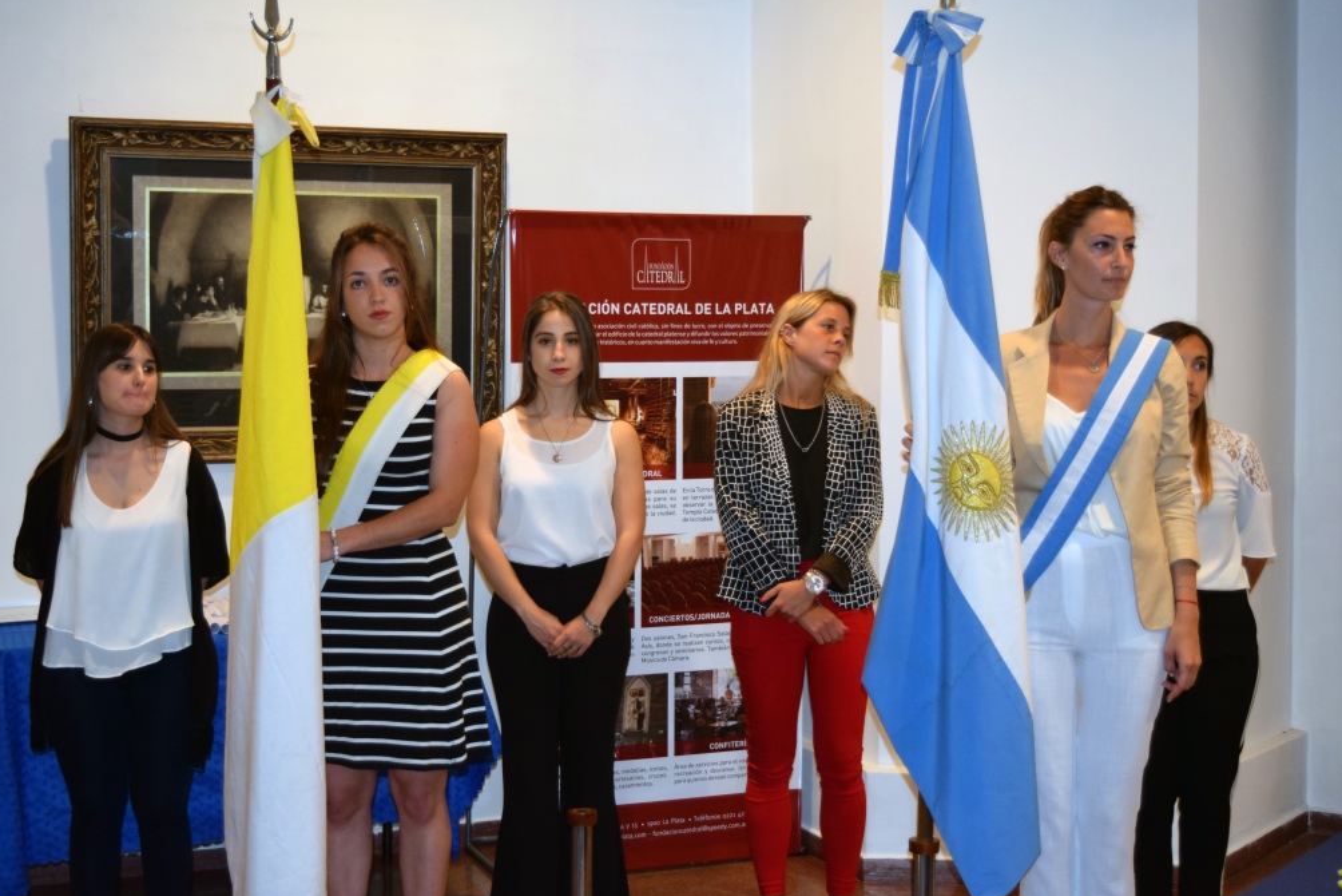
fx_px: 1939
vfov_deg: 26.0
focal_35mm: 52
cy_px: 449
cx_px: 663
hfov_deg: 38.2
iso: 800
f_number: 4.5
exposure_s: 1/60
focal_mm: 34
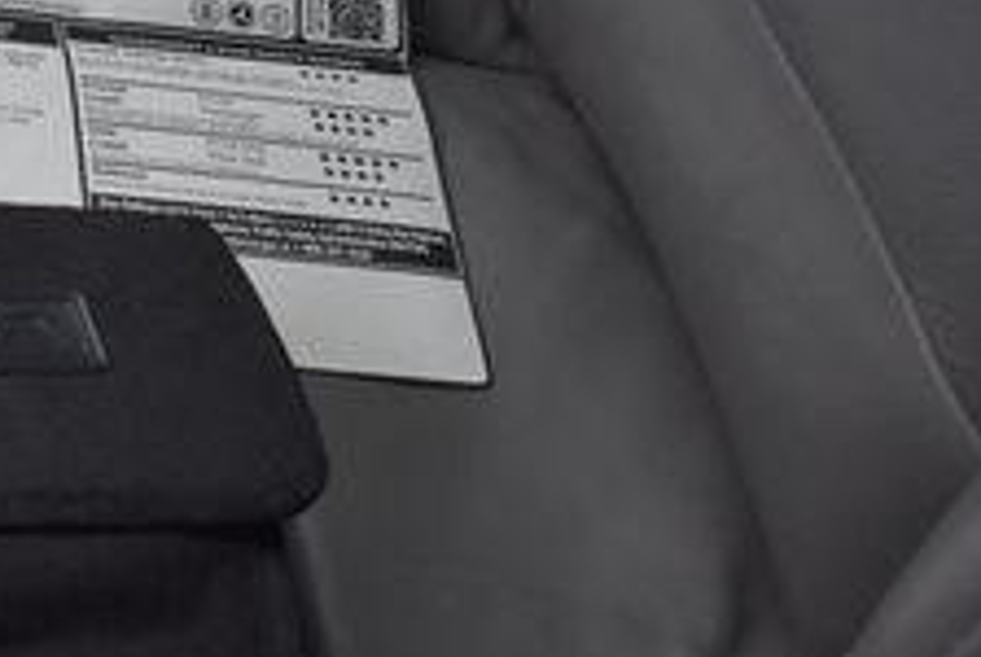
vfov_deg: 17.3
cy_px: -24
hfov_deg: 24.9
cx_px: -26
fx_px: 2101
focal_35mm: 77
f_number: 3.5
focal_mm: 18
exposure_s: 1/250
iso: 720
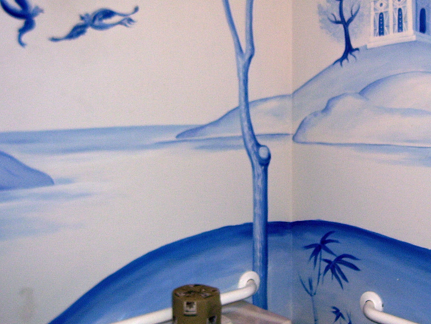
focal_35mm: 48
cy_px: 111
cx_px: 276
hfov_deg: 39.3
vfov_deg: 30.1
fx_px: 598
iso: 80
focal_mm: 5.6
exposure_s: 1/60
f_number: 2.7
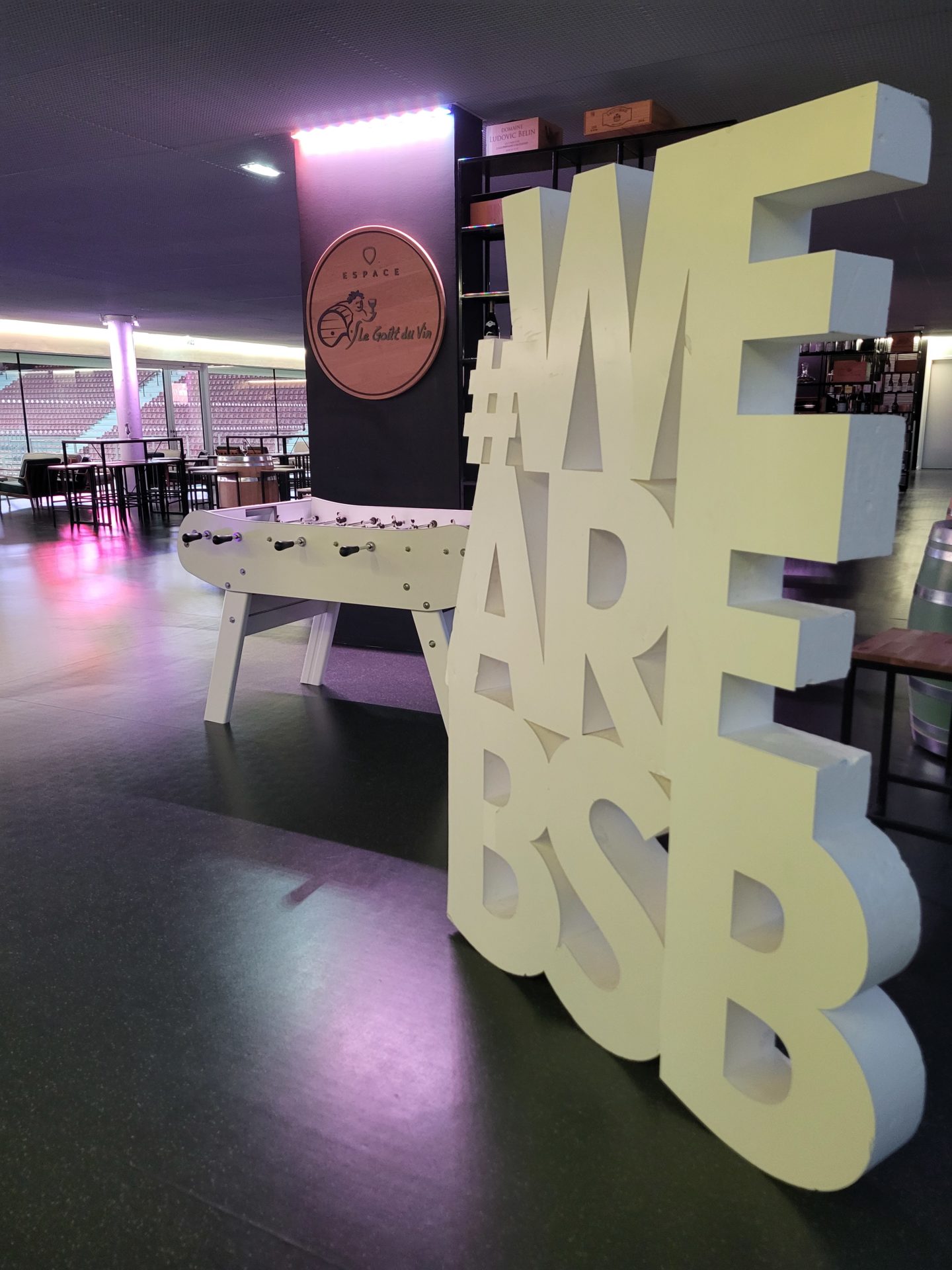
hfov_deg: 53.1
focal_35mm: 26
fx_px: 953
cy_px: 635
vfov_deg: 67.3
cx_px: 476
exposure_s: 1/50
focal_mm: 5.4
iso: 640
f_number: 1.8
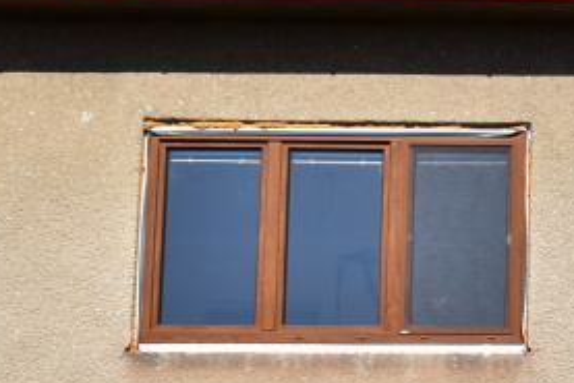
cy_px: 256
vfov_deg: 8.9
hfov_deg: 12.4
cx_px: 935
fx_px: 2473
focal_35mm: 155
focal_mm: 28
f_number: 11
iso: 200
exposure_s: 1/500
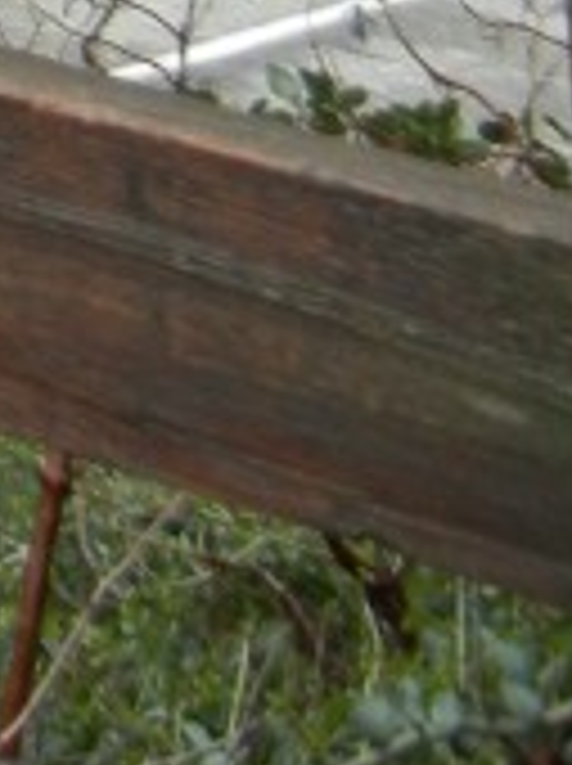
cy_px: -1521
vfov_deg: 8.9
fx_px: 3998
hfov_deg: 7.4
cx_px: -995
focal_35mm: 181
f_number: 3.5
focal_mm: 5.4
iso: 160
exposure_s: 1/78
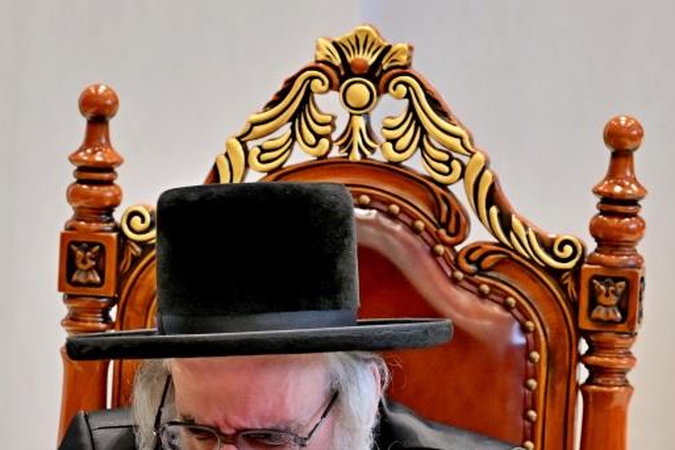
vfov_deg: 3.8
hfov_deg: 5.7
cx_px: 351
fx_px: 6731
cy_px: 401
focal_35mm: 359
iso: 1000
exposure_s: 1/200
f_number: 4
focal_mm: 120
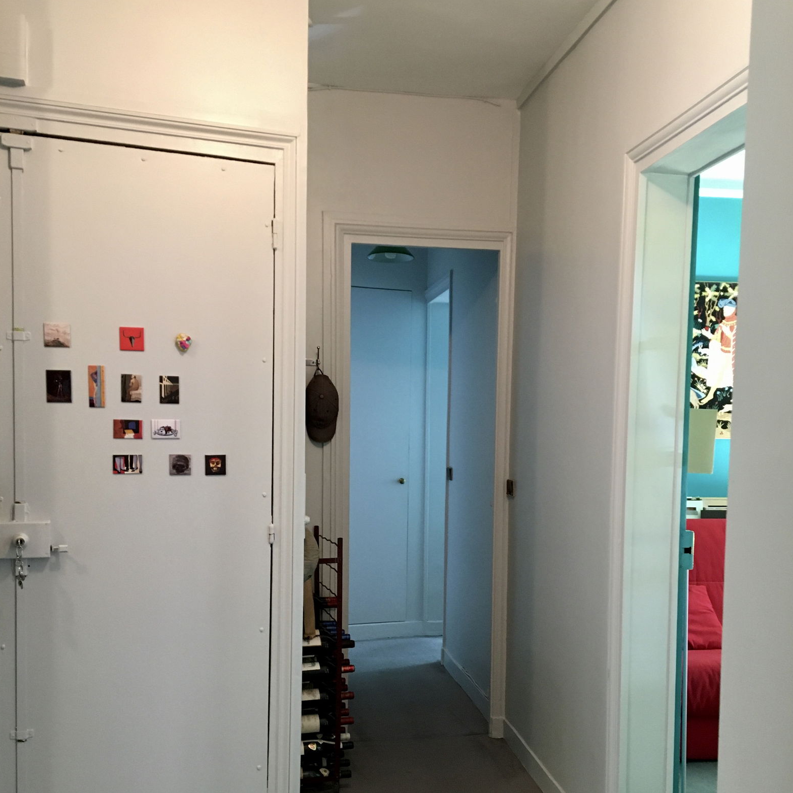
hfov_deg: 47.2
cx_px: 401
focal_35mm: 35
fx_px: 907
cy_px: 478
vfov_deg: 46.9
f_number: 2.2
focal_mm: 4.15
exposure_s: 1/33
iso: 200
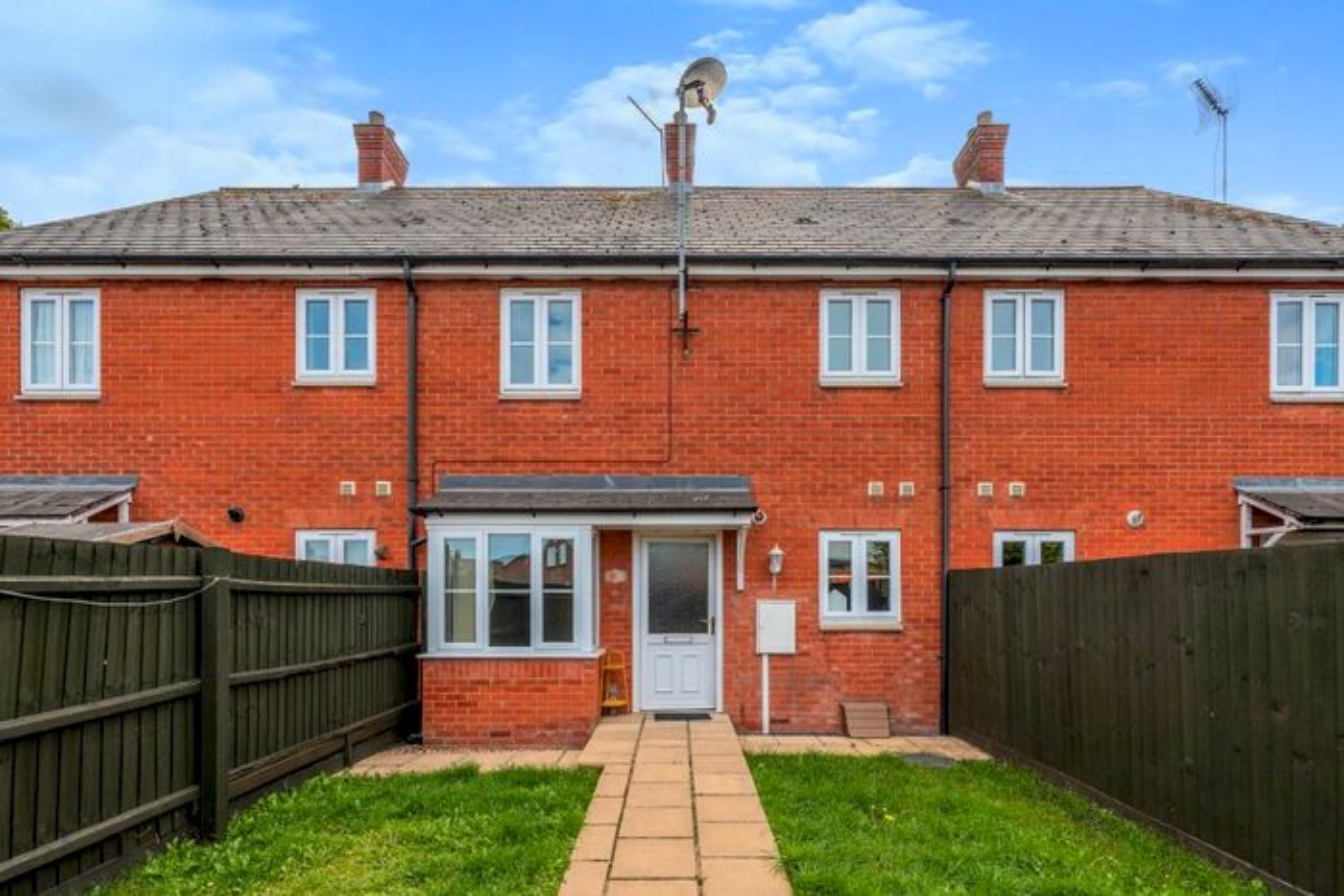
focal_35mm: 14
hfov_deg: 104.2
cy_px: 448
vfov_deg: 81.2
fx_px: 523
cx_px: 672
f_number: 8
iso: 200
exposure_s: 1/500
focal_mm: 14
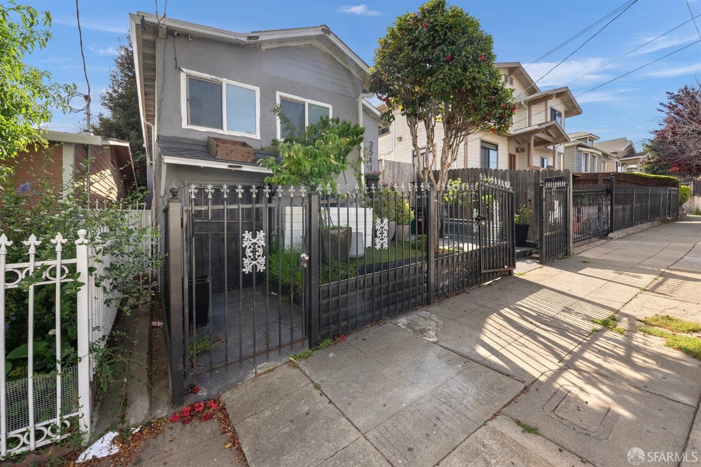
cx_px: 350
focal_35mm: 14
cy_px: 234
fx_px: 273
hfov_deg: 104.3
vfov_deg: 81.2
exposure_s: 1/500
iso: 640
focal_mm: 14
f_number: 8
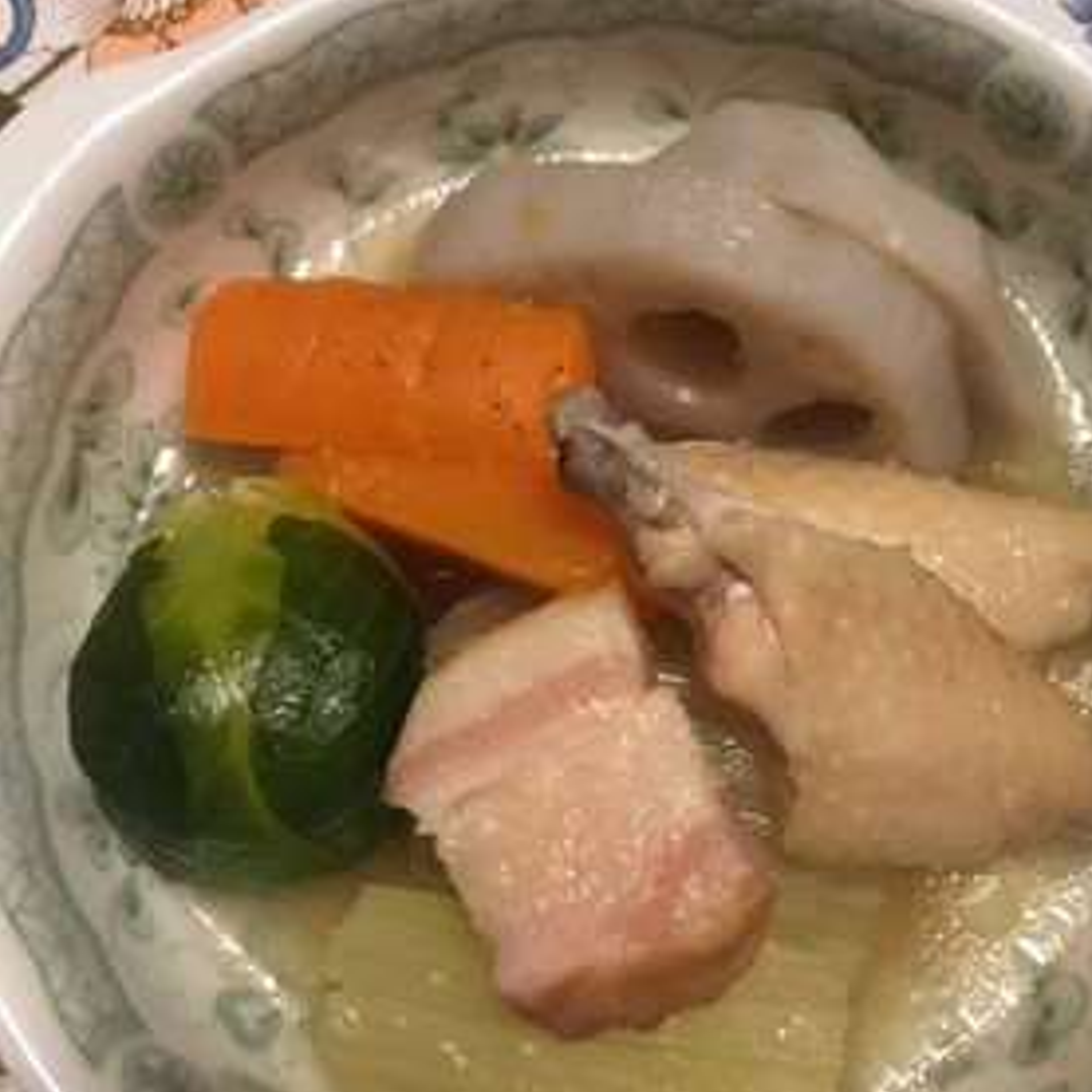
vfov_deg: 44.8
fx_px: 1321
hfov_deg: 44.9
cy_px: 461
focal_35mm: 37
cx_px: 587
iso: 64
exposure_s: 1/30
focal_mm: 4.15
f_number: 2.2
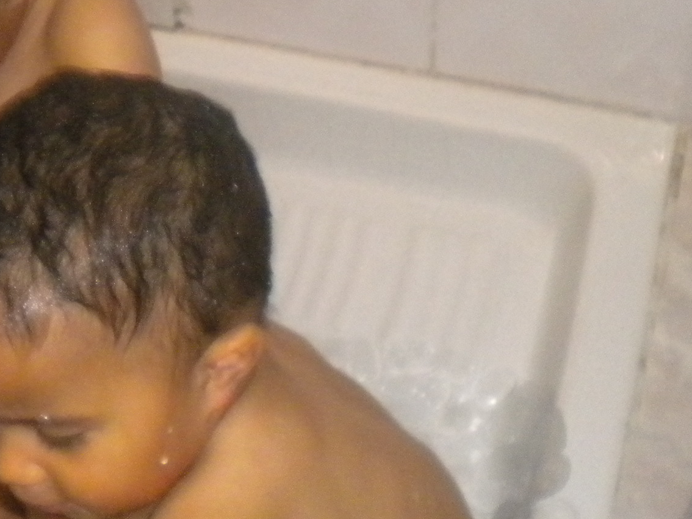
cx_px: 123
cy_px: 127
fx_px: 1600
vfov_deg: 18.3
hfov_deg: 24.0
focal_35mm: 80
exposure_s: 1/30
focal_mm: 6.3
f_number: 3.1
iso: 800
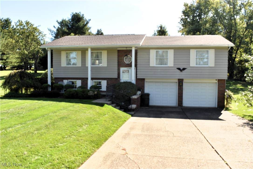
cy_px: 84
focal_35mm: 30
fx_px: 211
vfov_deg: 43.6
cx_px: 126
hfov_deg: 61.9
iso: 100
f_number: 8
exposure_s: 1/80
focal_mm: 20
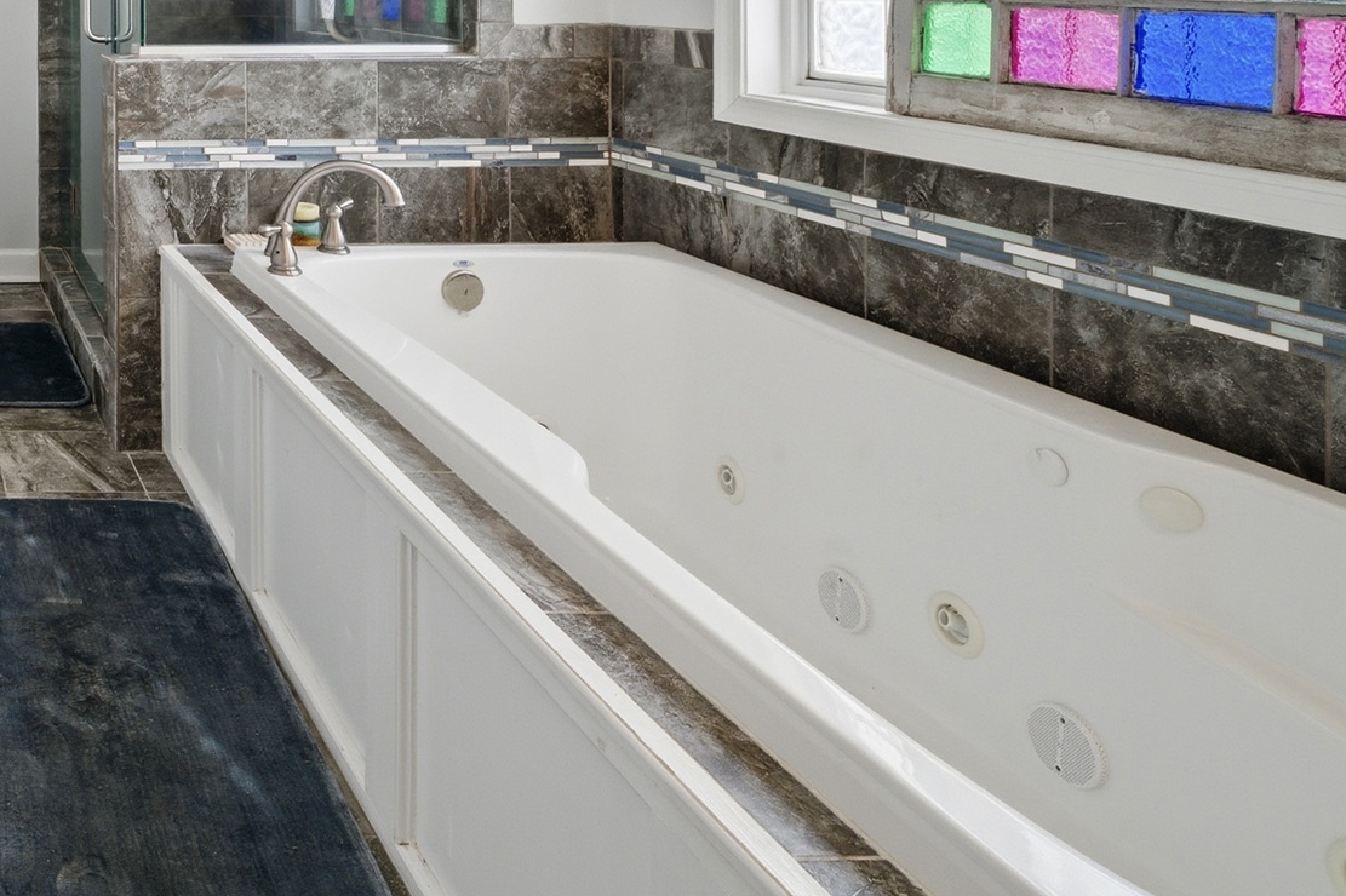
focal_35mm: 27
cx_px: -105
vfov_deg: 41.0
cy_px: -24
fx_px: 1009
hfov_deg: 49.2
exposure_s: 1/160
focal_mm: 12
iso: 250
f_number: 9
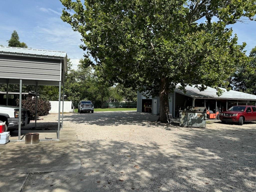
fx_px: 177
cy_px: 96
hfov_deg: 71.6
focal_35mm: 24
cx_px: 128
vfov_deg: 56.8
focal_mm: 6.76
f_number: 1.78
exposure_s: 1/3802
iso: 80
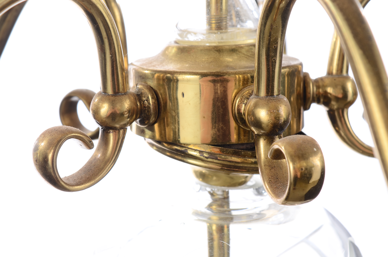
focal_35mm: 82
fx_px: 887
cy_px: 128
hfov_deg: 24.7
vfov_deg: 16.5
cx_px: 194
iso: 100
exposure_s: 1/80
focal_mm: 55
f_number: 10
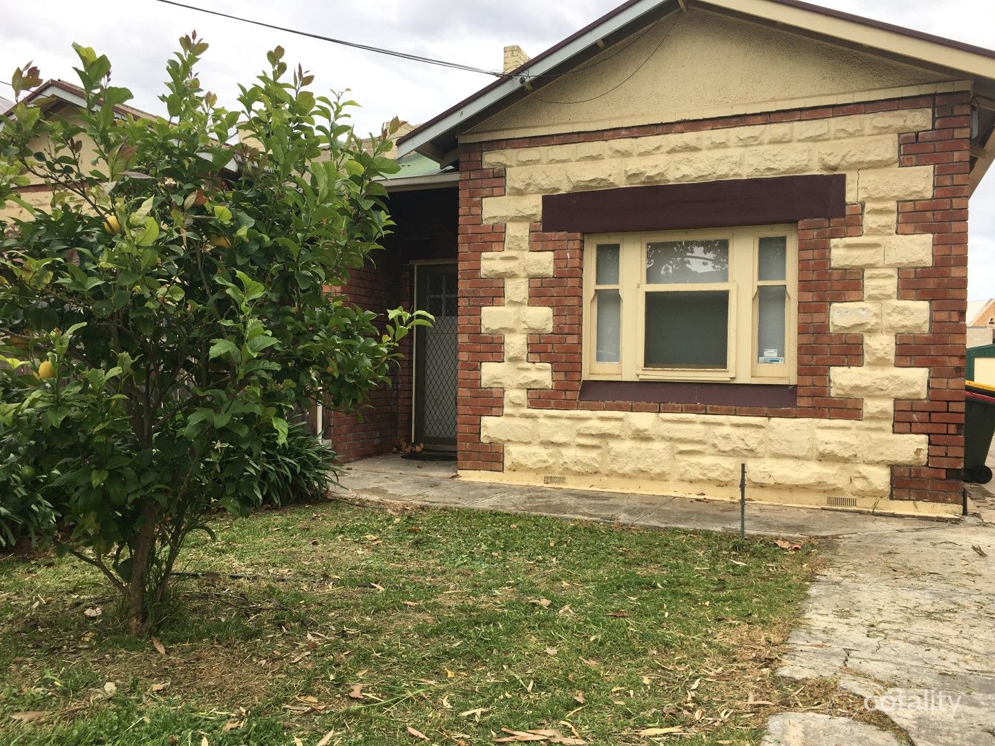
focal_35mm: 29
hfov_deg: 61.7
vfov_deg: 48.2
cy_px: 373
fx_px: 834
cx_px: 498
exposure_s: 1/396
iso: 25
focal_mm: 4.15
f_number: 2.2
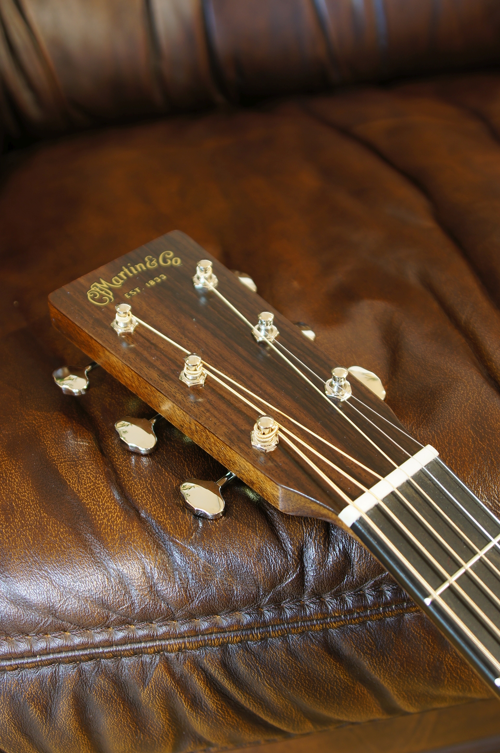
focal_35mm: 45
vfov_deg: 43.6
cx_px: 250
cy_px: 376
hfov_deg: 29.8
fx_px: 940
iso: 100
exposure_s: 1/4
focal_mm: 30
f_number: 4.5
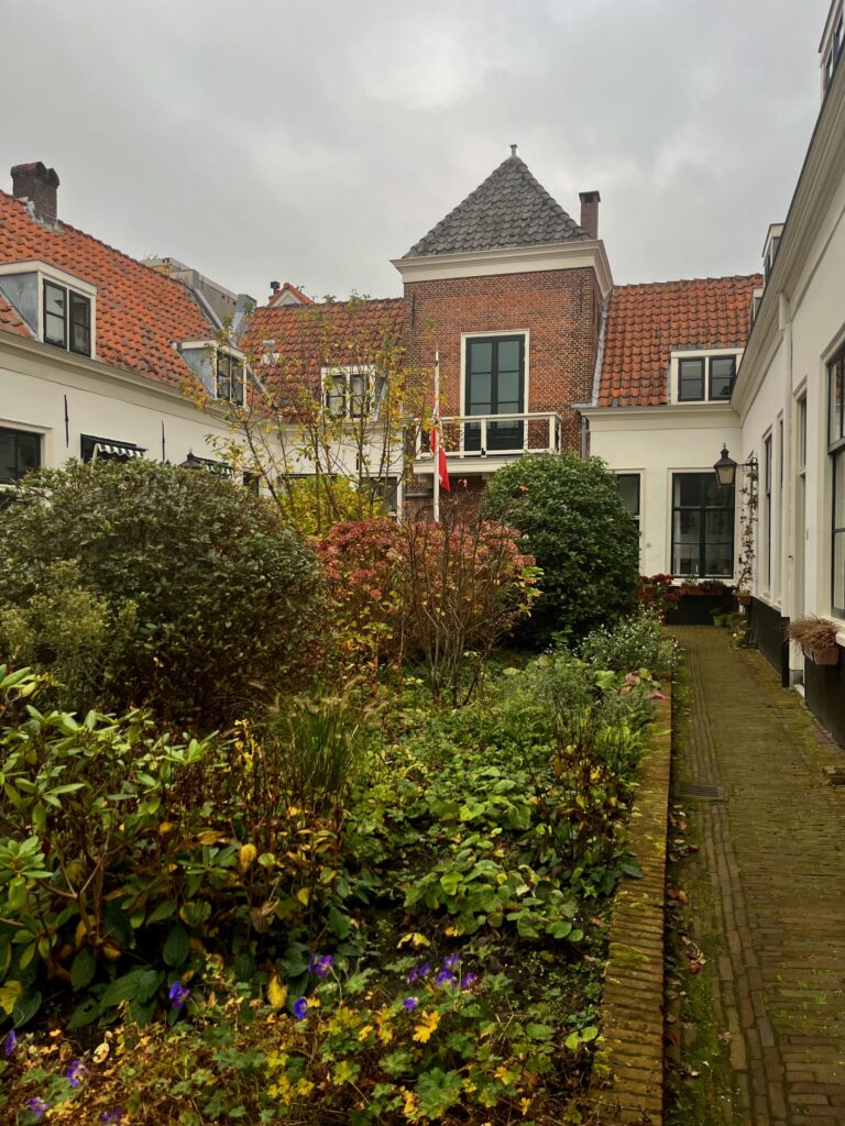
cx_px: 422
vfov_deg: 67.3
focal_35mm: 26
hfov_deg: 53.1
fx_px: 846
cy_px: 563
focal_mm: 5.1
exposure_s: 1/569
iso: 50
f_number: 1.6
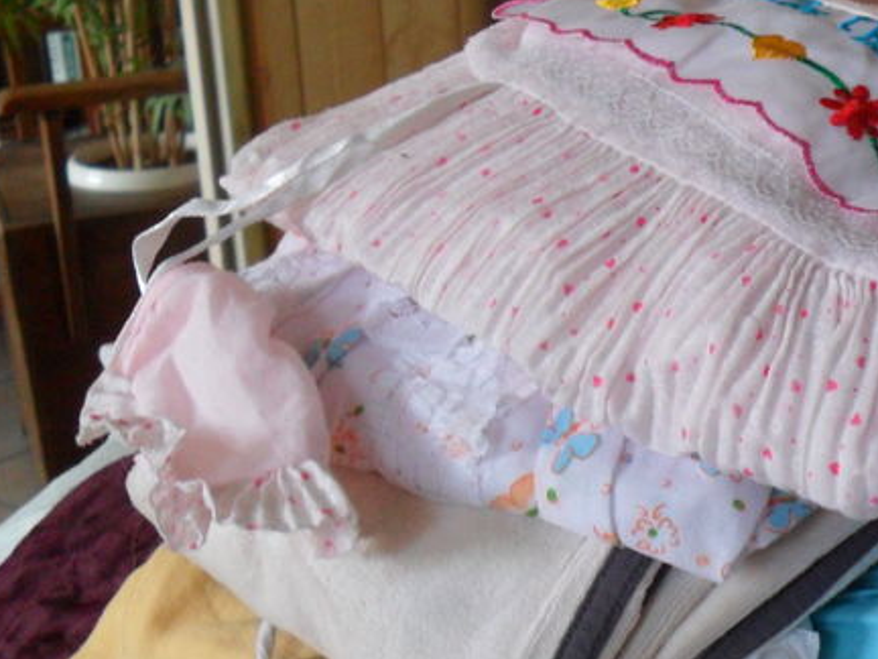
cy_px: 531
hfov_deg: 23.3
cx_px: 829
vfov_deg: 18.0
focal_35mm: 81
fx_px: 2054
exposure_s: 1/30
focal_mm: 6.3
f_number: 3
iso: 200
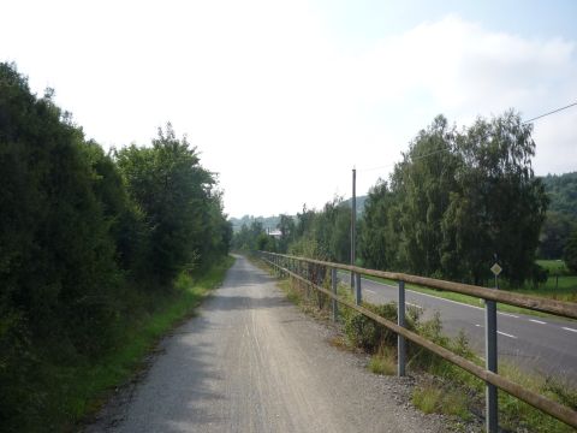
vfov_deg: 44.2
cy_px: 216
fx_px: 533
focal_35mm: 32
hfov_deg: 56.8
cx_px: 288
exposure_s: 1/400
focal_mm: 5.2
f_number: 4.5
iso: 100
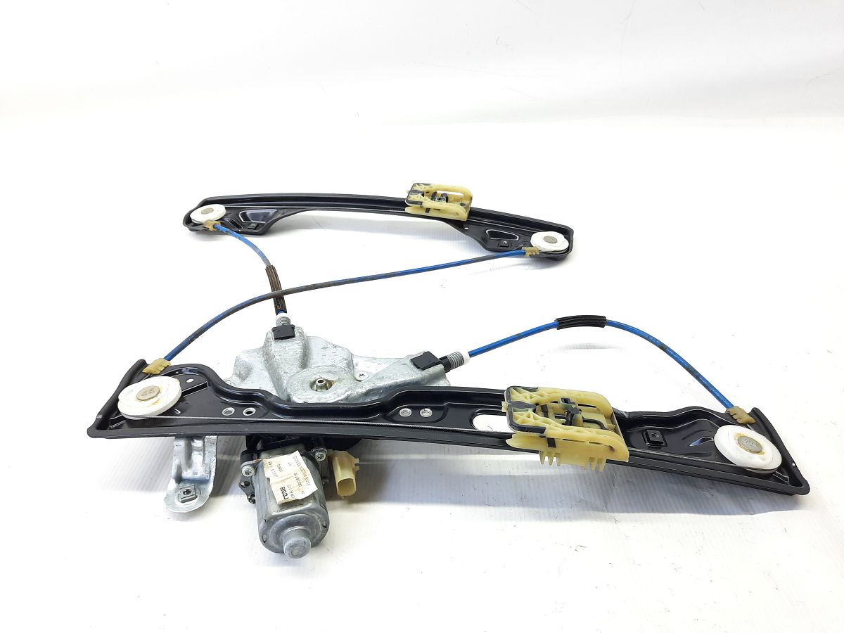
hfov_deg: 69.4
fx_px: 610
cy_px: 316
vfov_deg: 54.9
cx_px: 422
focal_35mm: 25
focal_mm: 4.6
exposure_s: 1/50
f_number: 2
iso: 100
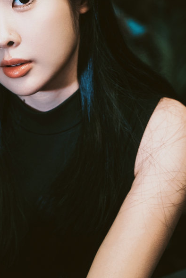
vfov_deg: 18.3
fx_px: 868
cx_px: 8
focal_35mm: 112
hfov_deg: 12.1
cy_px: 150
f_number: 2.8
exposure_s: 1/80
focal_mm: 49
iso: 360
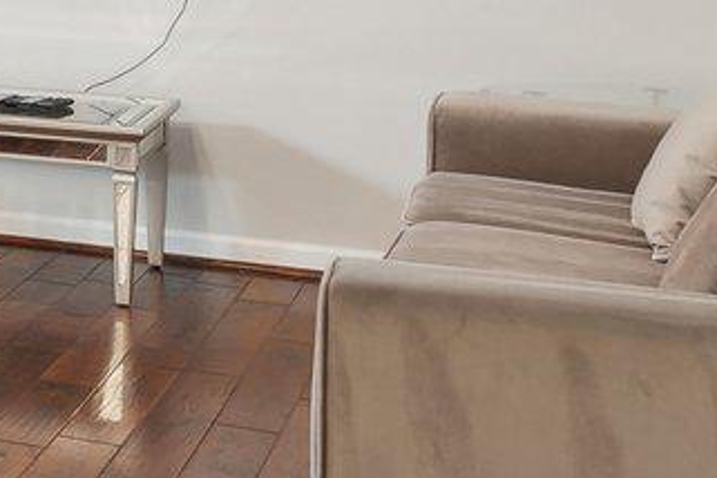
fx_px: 2095
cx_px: -746
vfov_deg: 12.5
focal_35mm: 105
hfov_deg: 15.3
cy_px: -173
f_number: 6.3
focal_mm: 16.5
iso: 125
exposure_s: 1/1.67
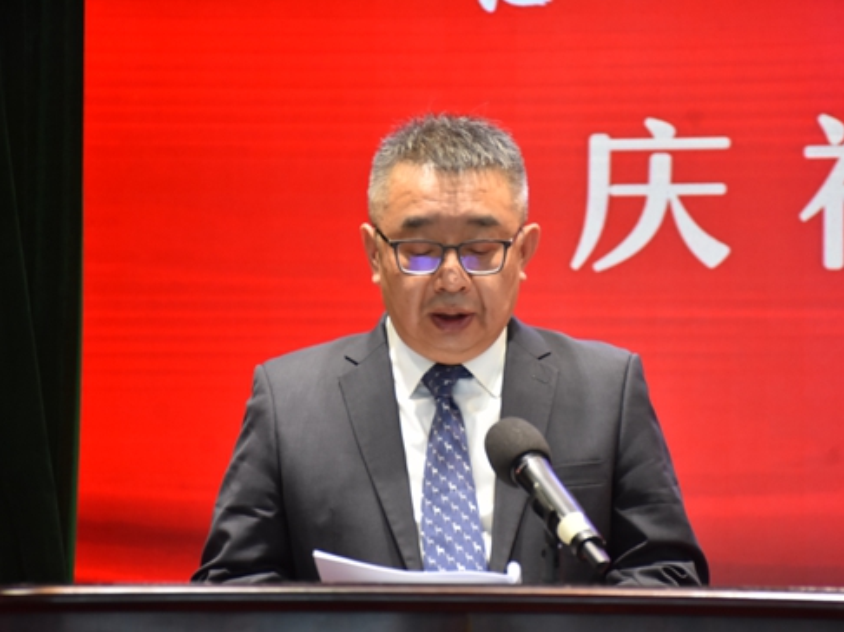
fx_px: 2986
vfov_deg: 12.1
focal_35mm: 123
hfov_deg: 16.1
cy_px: 315
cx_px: 432
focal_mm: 75
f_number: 5
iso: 1000
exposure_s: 1/80
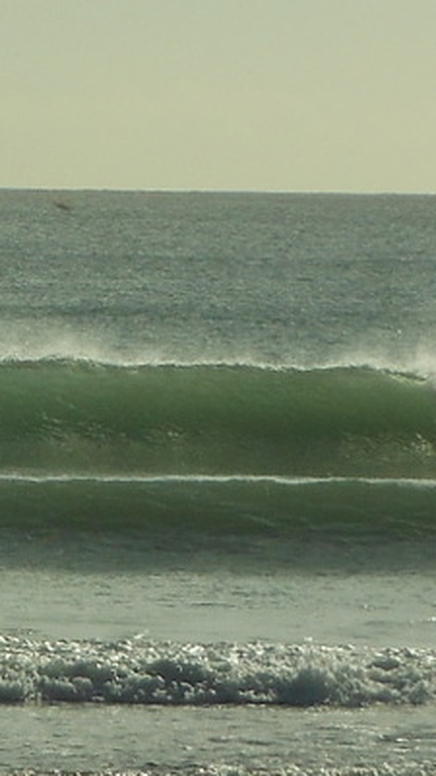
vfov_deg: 3.9
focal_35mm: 554
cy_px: 279
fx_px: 11386
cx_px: -587
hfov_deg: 2.2
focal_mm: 22.6
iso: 80
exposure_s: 1/250
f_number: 15.8
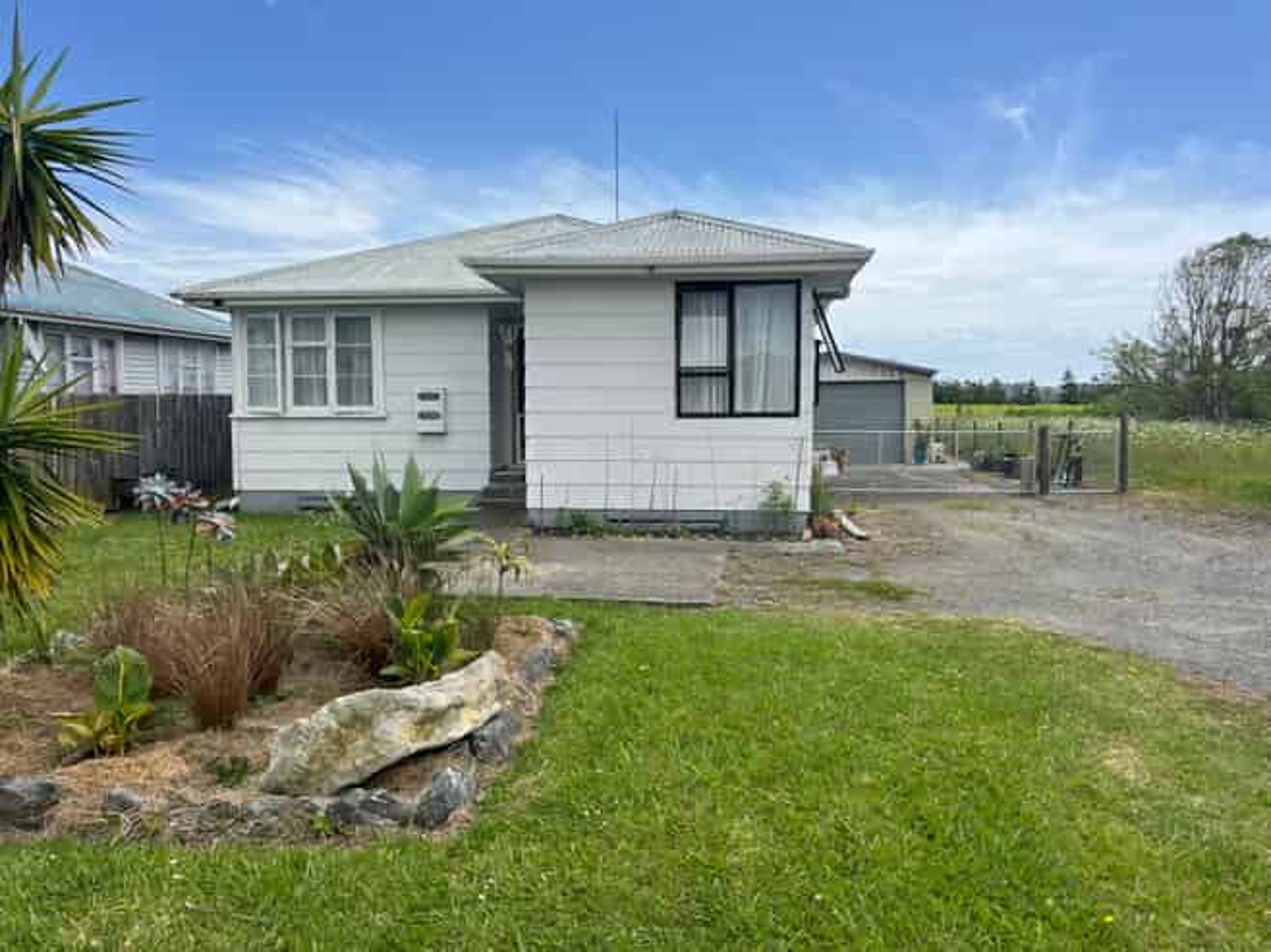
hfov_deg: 67.3
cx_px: 636
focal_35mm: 26
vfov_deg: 53.0
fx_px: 954
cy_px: 476
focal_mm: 5.1
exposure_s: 1/4016
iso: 50
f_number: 1.6
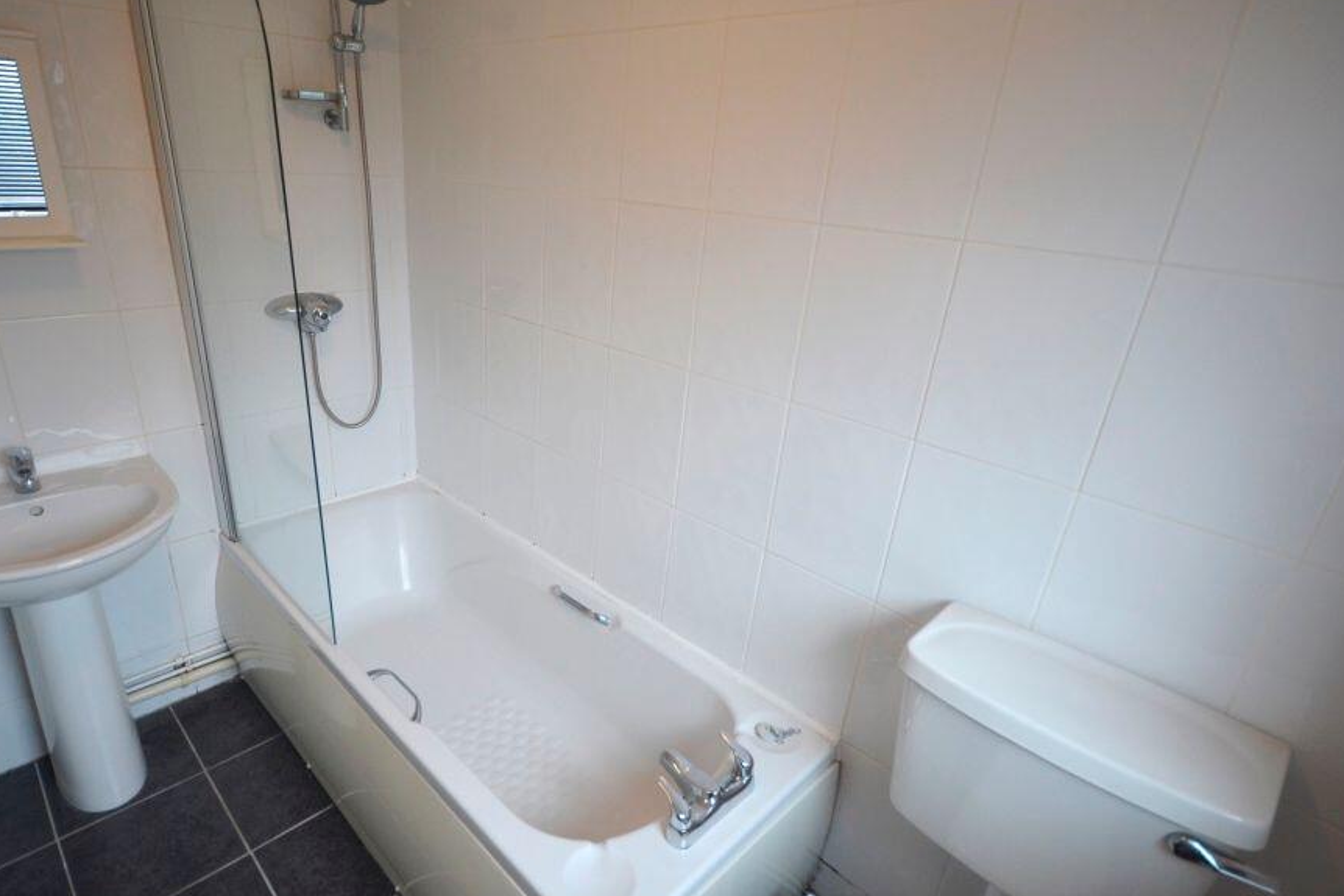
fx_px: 732
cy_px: 468
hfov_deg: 84.8
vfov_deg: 63.0
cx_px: 591
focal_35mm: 20
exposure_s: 1/60
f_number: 4.2
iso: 640
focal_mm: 11
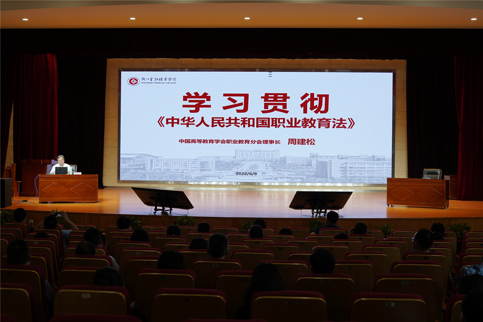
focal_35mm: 48
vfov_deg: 28.1
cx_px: 242
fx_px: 644
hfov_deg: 41.1
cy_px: 161
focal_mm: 32.2
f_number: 4
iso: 100
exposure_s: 1/60
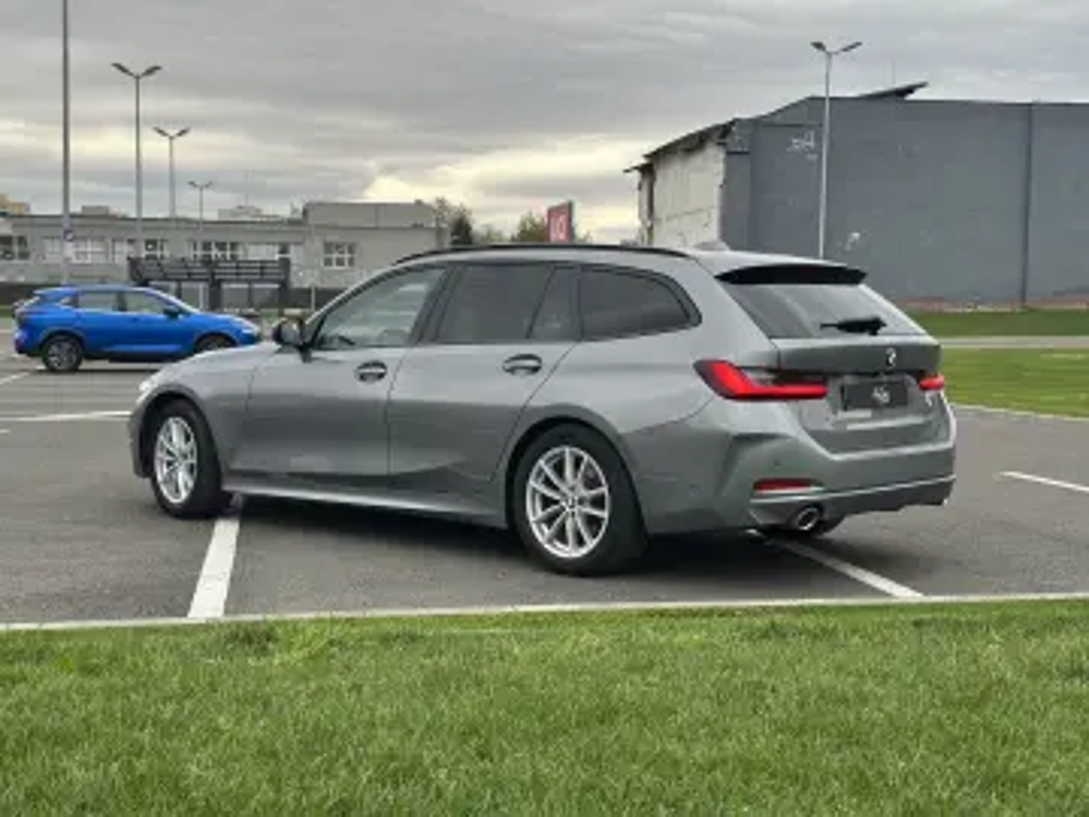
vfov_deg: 30.3
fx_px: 1510
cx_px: 544
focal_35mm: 48
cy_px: 408
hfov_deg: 39.7
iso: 80
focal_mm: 6.86
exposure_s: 1/148
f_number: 1.78
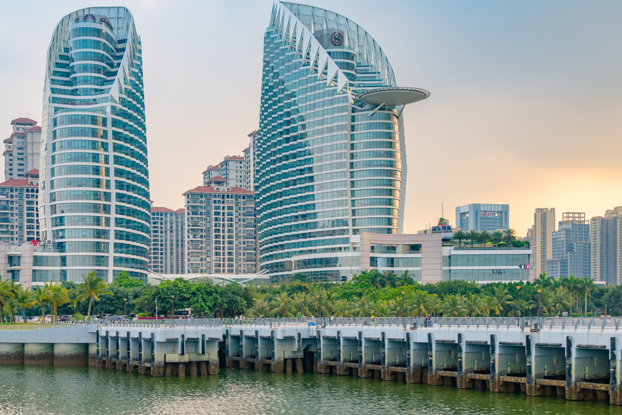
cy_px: 175
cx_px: 344
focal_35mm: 54
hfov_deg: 36.8
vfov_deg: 25.0
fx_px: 933
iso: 200
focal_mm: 45
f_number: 9
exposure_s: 1/160
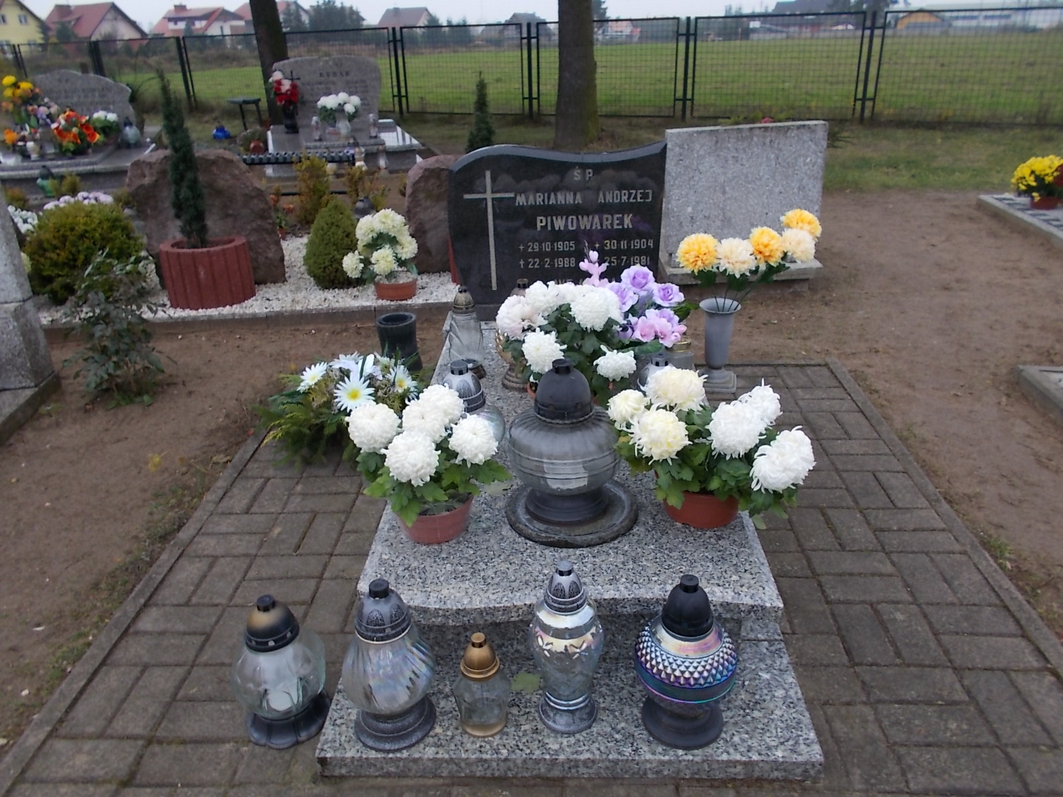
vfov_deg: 53.1
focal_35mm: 26
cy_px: 398
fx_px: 798
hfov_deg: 67.3
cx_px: 532
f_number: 3.2
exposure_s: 1/50
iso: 80
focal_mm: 4.6
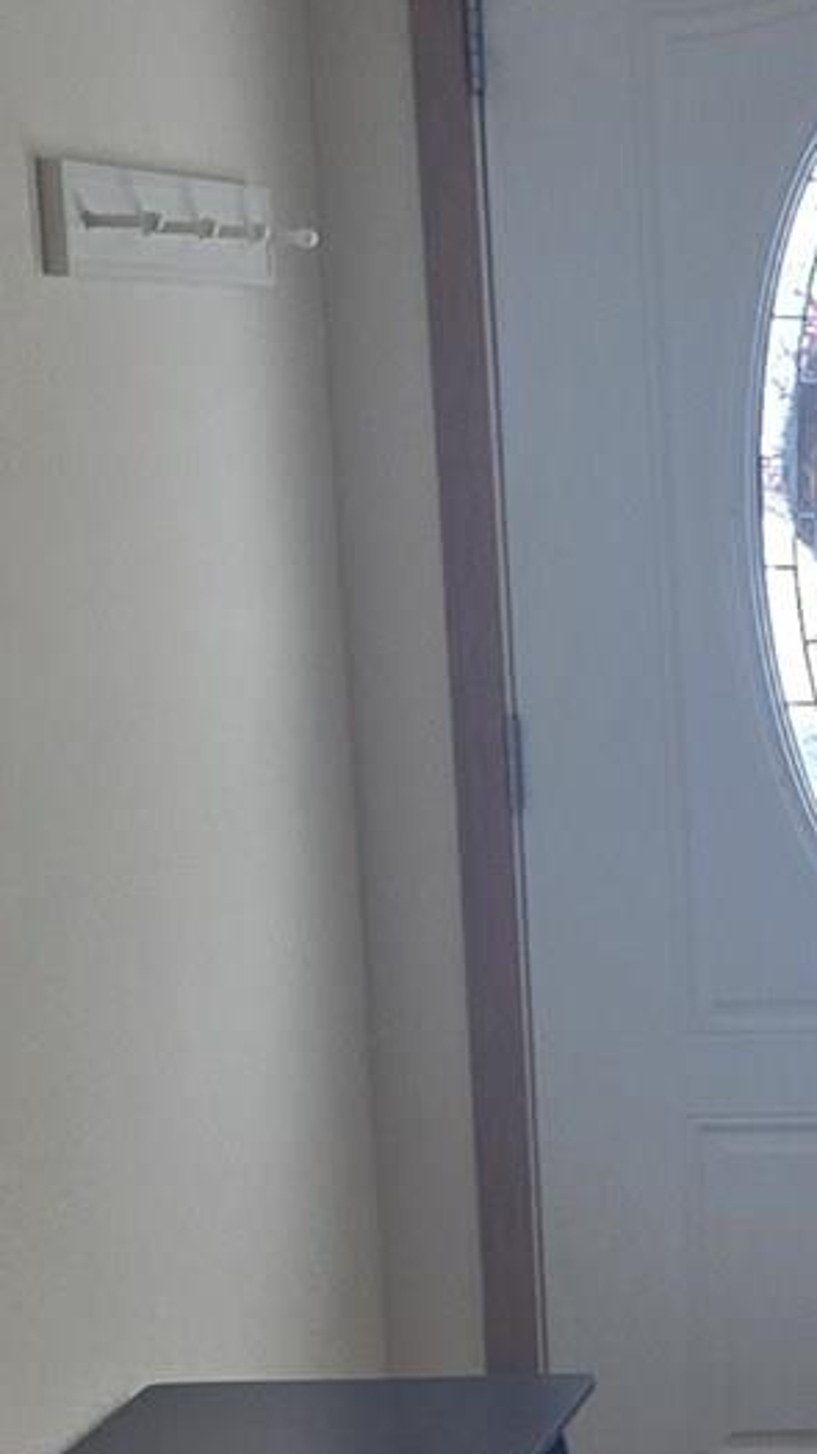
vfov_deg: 19.3
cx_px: 1994
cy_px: 1141
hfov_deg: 9.7
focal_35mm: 110
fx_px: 4240
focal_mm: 6.3
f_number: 1.7
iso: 125
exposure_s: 1/180
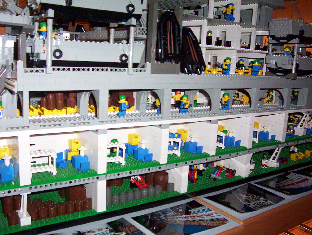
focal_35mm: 43
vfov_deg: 33.7
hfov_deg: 43.8
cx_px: 156
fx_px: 388
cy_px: 118
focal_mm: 5.77
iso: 140
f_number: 2.73
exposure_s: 1/60
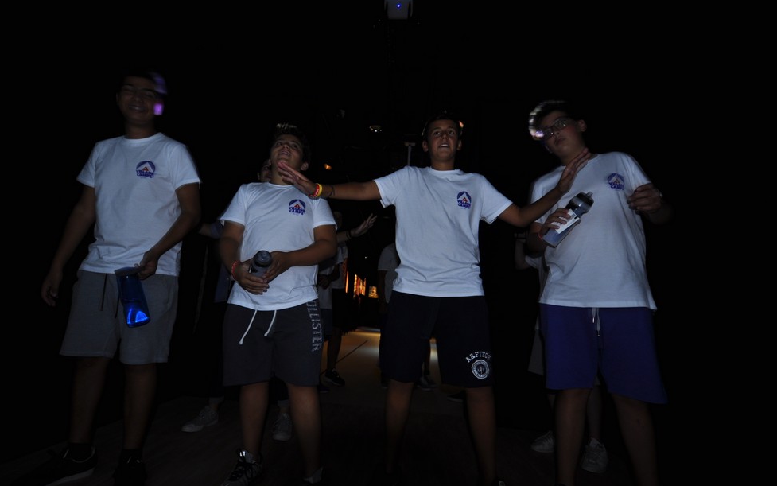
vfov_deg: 71.3
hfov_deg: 97.7
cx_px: 371
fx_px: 339
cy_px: 251
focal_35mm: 16
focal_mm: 10
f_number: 4
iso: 200
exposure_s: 1/15
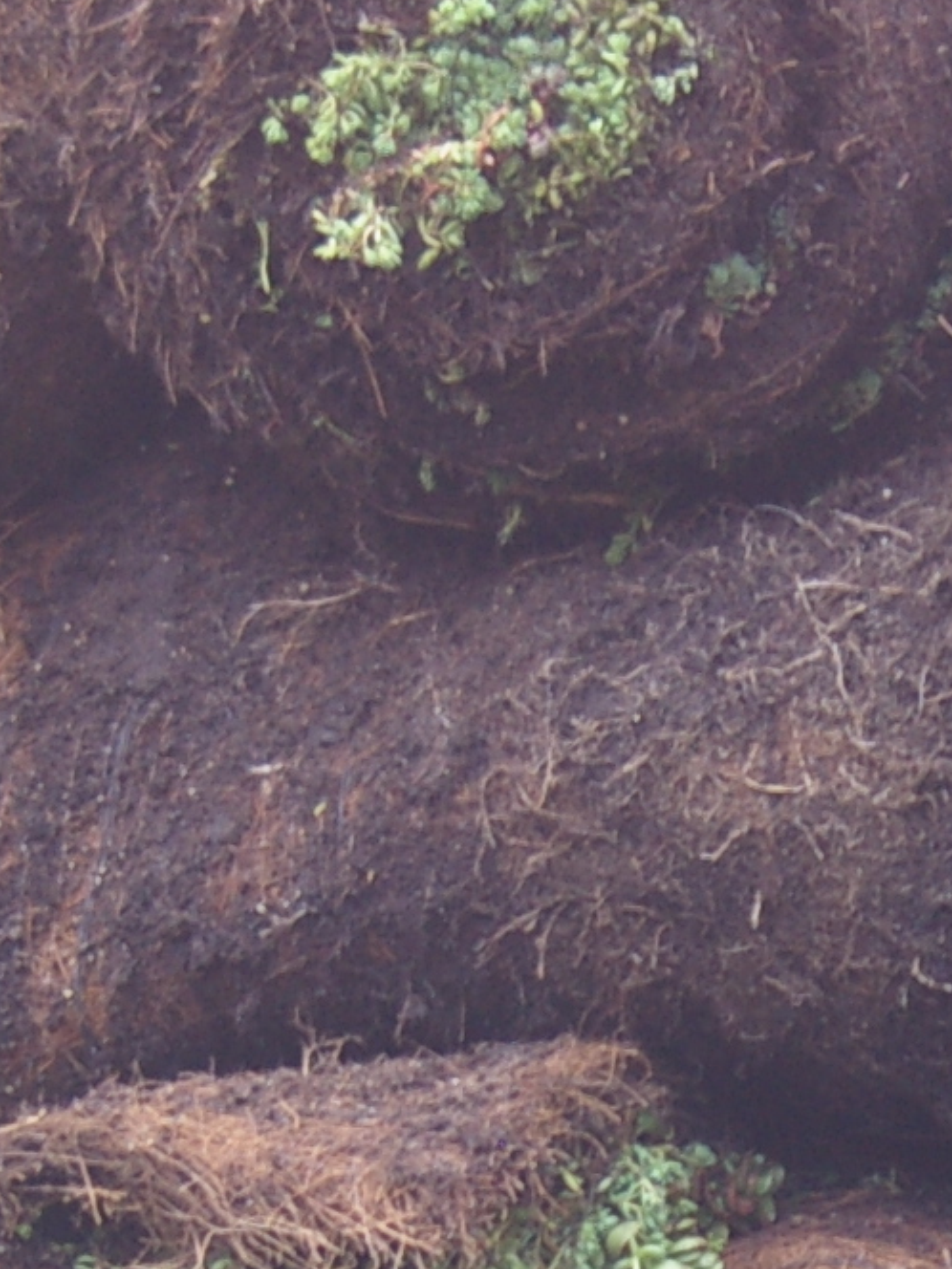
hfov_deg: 3.2
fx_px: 16758
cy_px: 1602
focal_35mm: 457
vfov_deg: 4.3
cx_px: 1231
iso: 400
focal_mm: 70
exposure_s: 1/60
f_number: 4
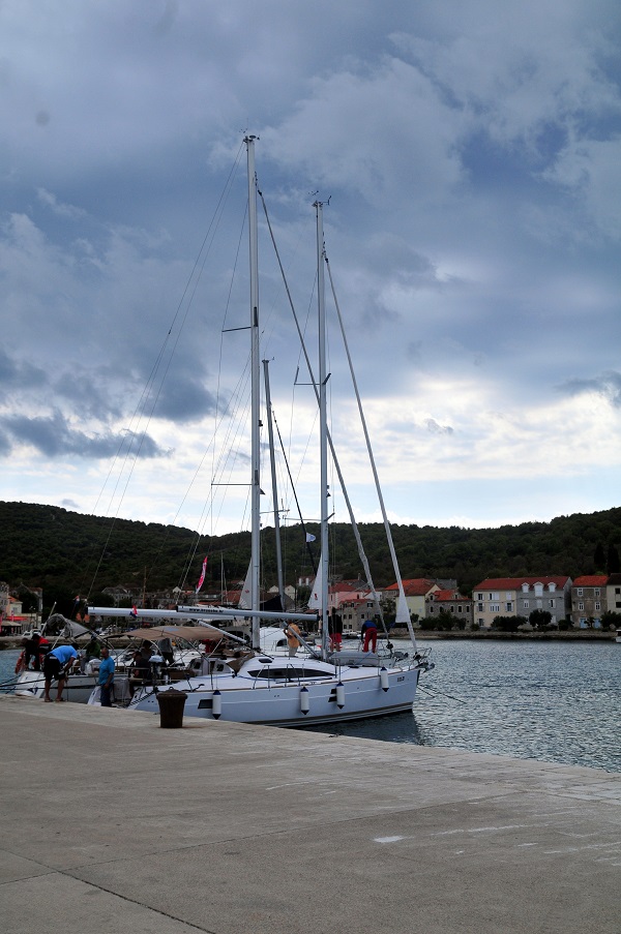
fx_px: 934
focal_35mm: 36
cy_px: 467
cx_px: 310
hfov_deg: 36.8
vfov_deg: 53.2
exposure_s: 1/2000
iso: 320
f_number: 9
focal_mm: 24
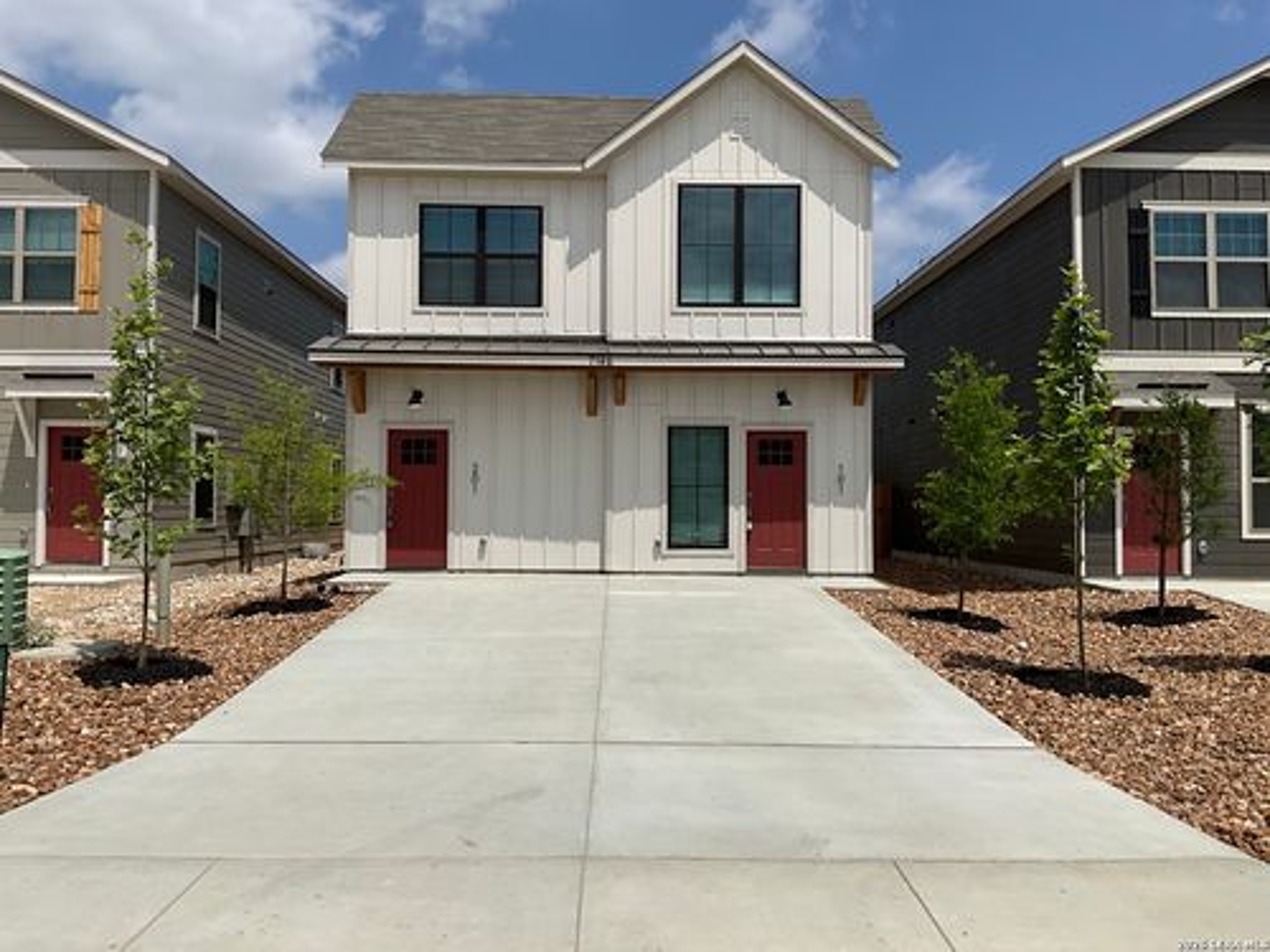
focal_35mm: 29
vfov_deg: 48.2
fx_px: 1064
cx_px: 635
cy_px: 476
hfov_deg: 61.7
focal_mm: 3
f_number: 1.8
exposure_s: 1/5263
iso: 25
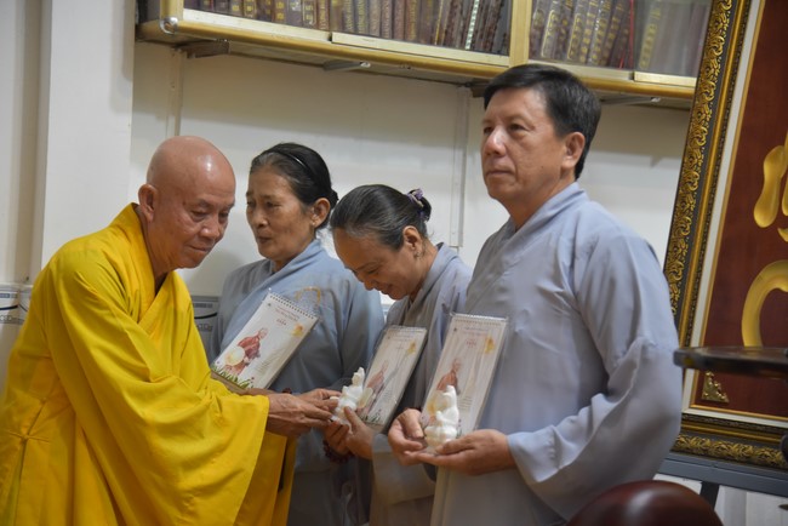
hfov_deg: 26.0
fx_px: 1708
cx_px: 394
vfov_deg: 17.5
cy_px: 263
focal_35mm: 78
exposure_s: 1/125
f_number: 4
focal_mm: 78
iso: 3200
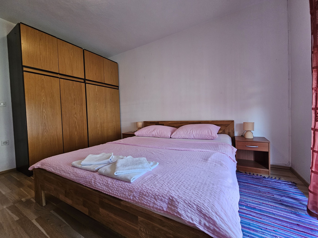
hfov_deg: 106.2
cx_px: 159
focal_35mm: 13
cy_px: 119
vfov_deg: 89.9
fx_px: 119
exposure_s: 1/50
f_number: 2.2
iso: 250
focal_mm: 2.2
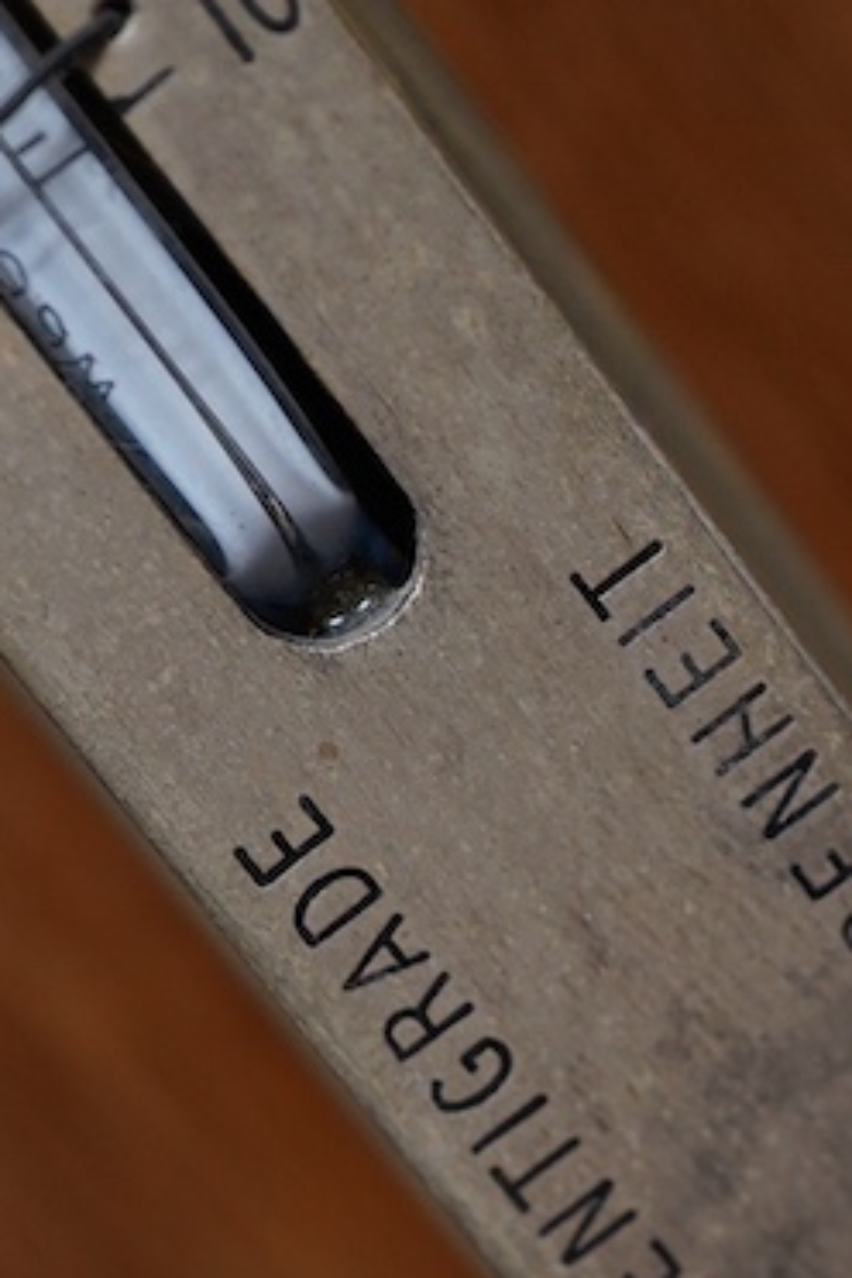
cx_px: 732
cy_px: 1110
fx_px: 3869
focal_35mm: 109
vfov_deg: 18.5
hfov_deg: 12.5
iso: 1250
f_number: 3.5
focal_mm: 30
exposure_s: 1/125
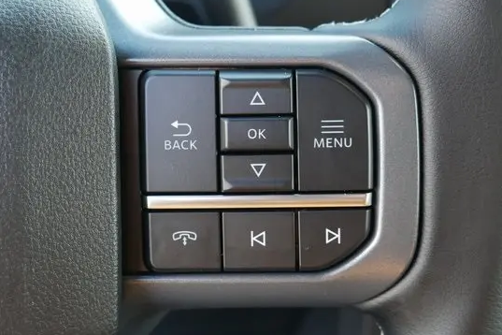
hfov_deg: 32.4
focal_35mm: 62
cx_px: 238
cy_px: 122
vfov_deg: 21.9
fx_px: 864
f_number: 5.3
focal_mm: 25
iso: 800
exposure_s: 1/60
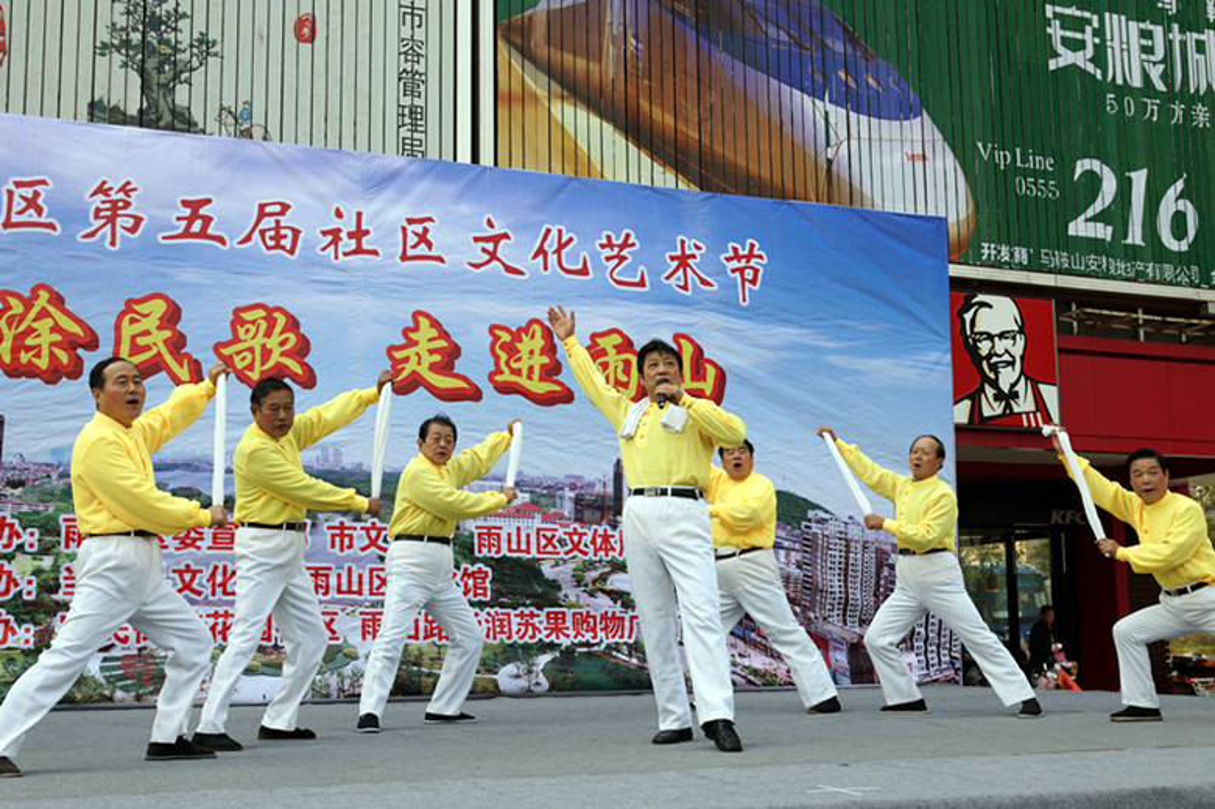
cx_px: 608
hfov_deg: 46.4
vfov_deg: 31.9
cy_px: 404
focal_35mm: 42
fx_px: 1417
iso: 100
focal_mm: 28
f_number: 5.6
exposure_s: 1/125
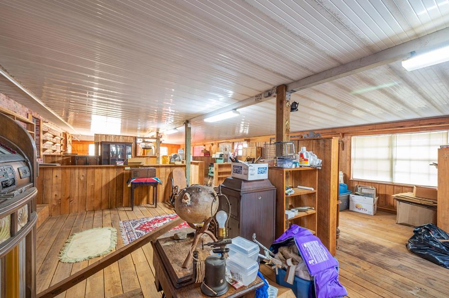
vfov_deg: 77.2
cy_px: 155
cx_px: 228
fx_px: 187
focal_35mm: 15
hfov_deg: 100.4
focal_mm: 14
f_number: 8
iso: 320
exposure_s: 2
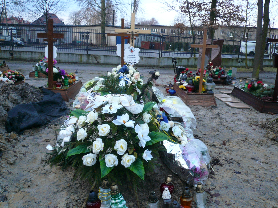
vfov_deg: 45.4
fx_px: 249
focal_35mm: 31
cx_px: 139
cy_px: 104
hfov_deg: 58.4
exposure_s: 1/30
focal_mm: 4.6
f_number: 2.8
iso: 100
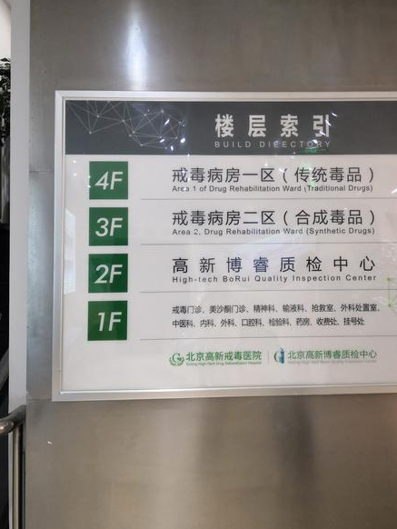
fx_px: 520
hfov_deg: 41.6
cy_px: 235
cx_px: 238
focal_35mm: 34
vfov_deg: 53.8
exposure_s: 1/25
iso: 500
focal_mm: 3.81
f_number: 2.2
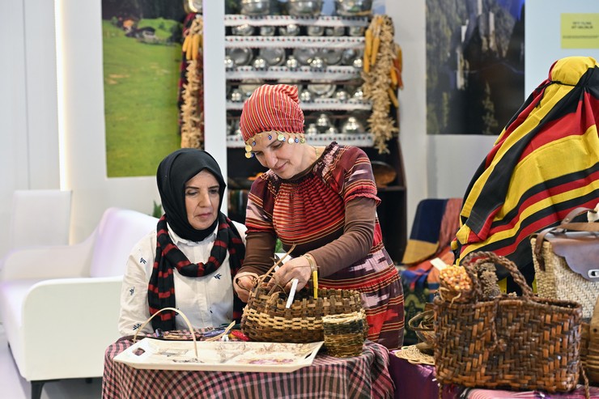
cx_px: 300
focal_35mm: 63
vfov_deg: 21.6
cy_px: 200
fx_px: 1048
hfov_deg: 31.9
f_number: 4
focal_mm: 63
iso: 2000
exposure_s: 1/250
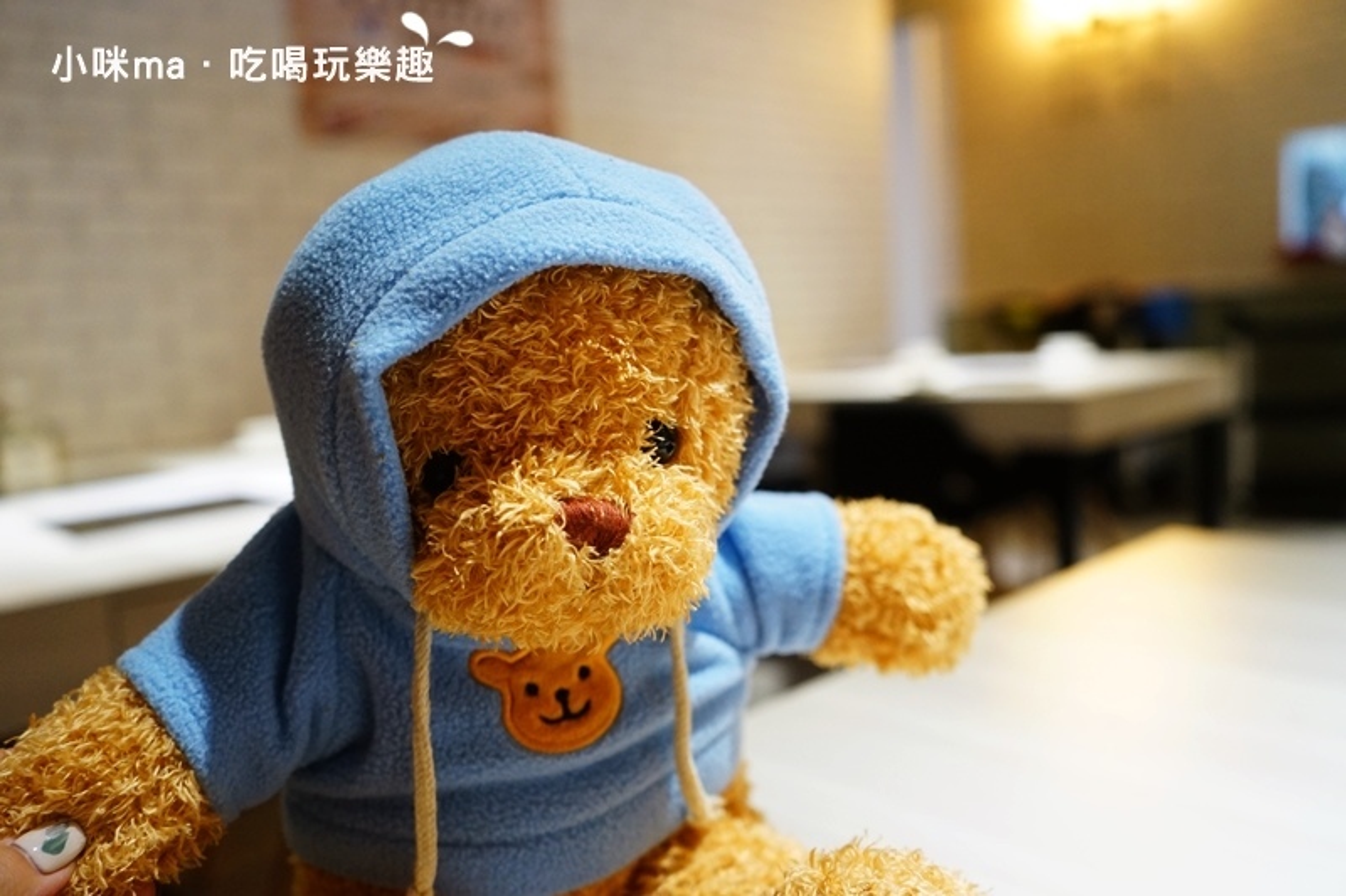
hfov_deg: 65.5
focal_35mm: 28
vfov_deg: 46.4
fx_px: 1047
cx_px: 673
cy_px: 448
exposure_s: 1/60
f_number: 3.5
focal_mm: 28
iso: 2000
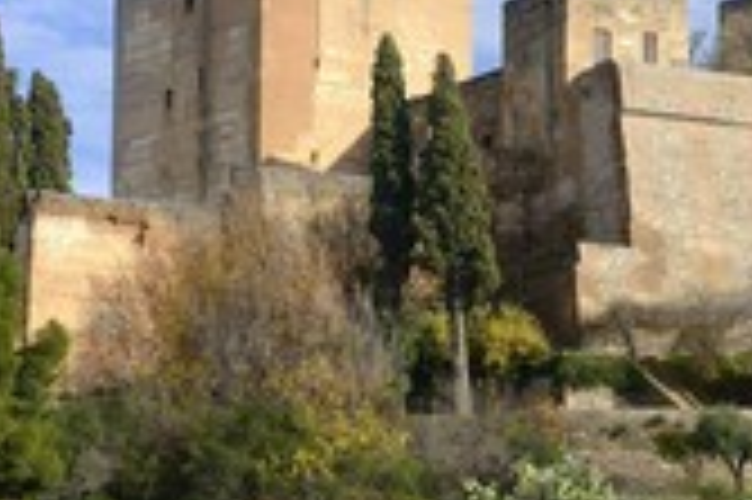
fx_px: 2629
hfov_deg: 16.3
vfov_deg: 10.8
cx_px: 284
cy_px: 333
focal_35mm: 126
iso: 200
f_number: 13
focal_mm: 50
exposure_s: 1/200
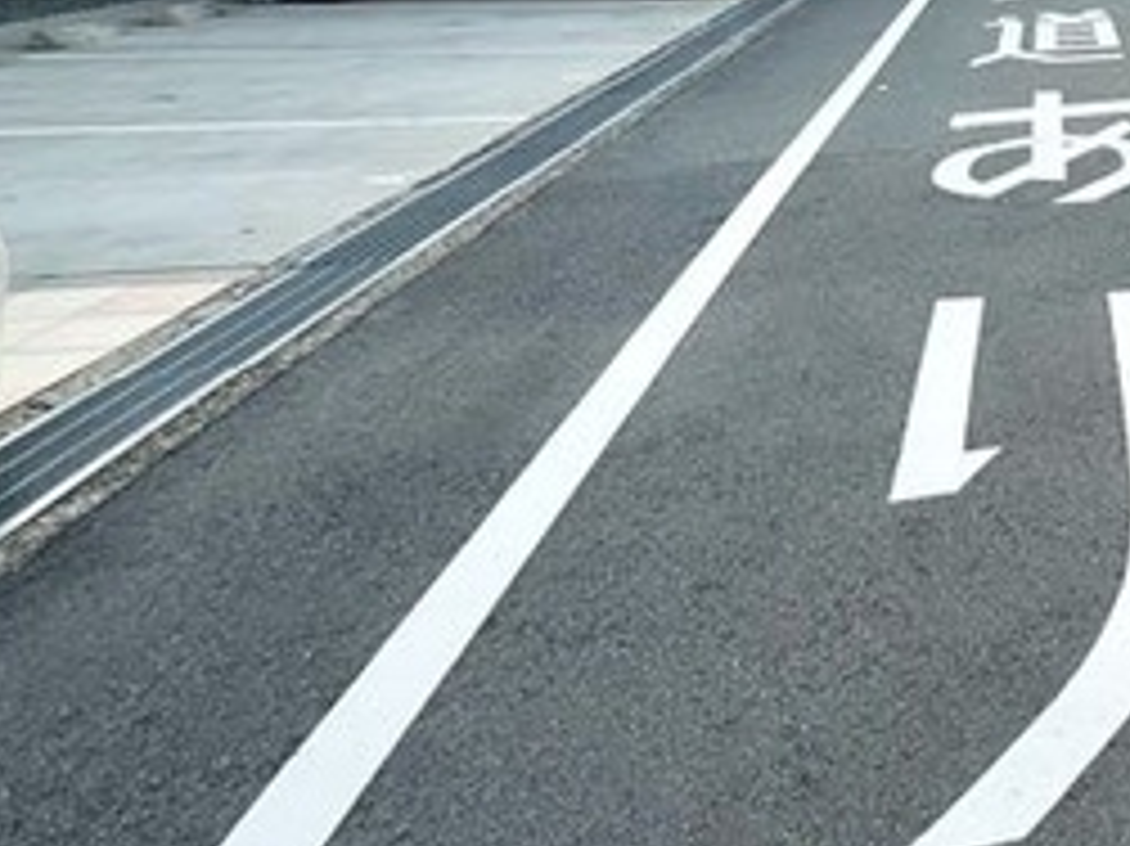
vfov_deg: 32.2
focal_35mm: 39
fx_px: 1273
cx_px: 1414
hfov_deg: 35.4
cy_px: -97
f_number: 2.2
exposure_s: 1/1477
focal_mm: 2.22
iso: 50
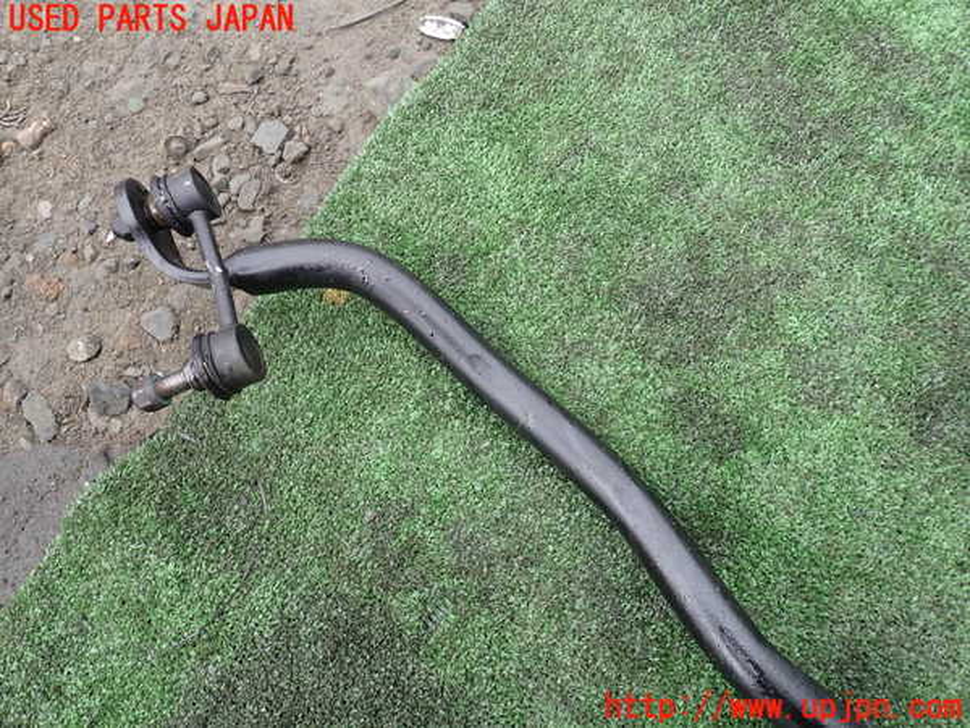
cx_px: 485
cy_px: 364
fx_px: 701
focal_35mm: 25
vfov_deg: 54.9
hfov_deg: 69.4
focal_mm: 4.5
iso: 100
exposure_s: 1/125
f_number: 2.8
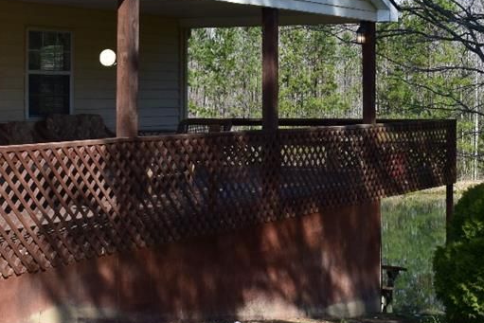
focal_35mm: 88
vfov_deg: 15.4
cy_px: 50
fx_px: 1183
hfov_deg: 22.7
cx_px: 400
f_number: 11
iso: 400
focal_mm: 20
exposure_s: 1/500
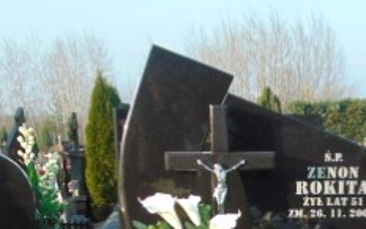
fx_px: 728
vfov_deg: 16.1
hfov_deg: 27.5
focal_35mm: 73
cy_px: 357
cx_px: 304
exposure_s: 1/320
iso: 80
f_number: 3
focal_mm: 4.5
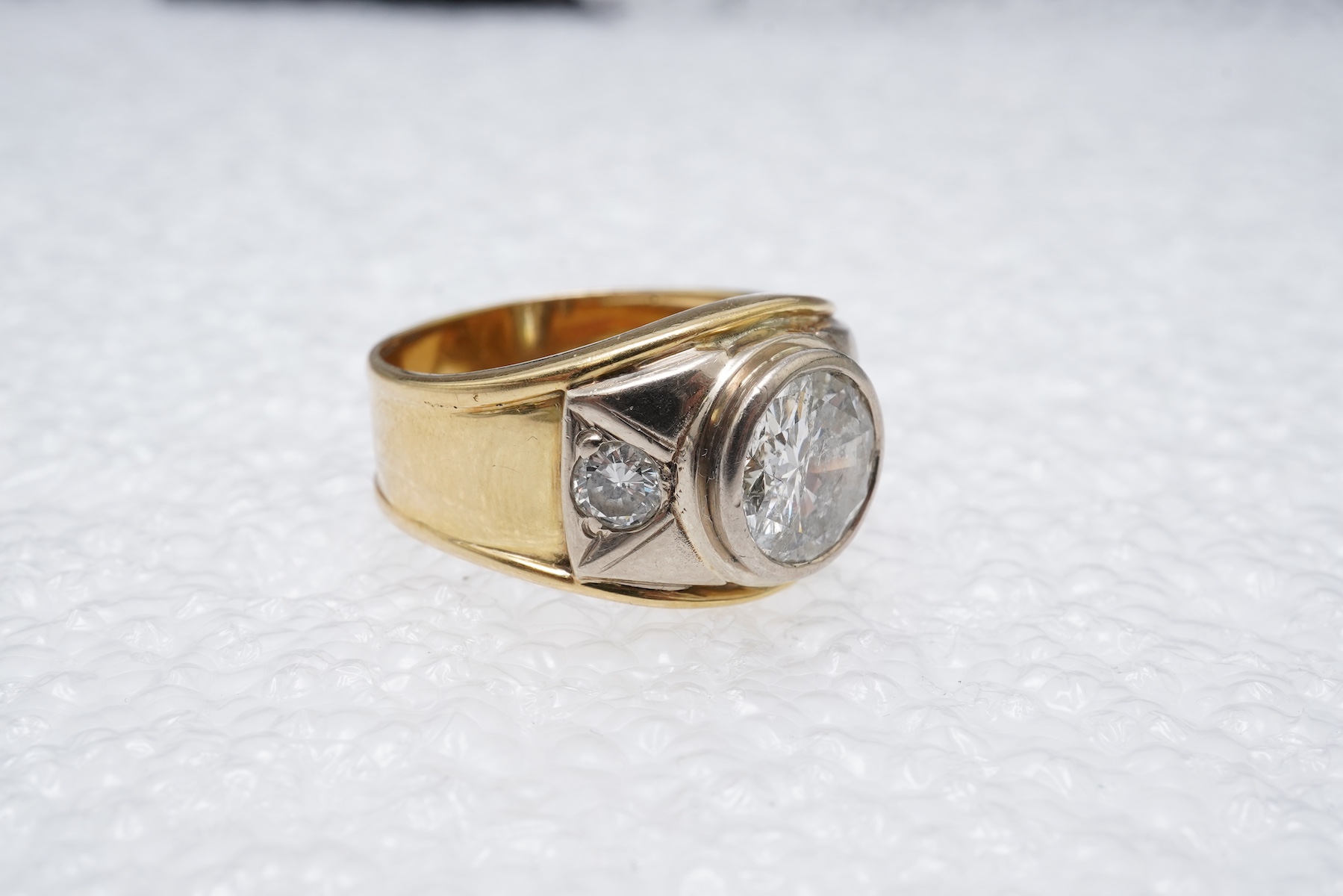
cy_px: 448
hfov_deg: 43.6
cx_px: 672
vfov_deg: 29.9
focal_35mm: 45
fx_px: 1679
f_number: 22
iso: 500
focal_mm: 30
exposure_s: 1/125
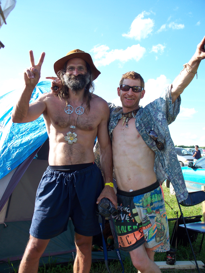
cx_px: 102
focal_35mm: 36
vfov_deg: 51.4
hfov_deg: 39.7
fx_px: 284
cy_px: 136
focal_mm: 7.54
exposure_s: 1/400
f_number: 2.8
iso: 80
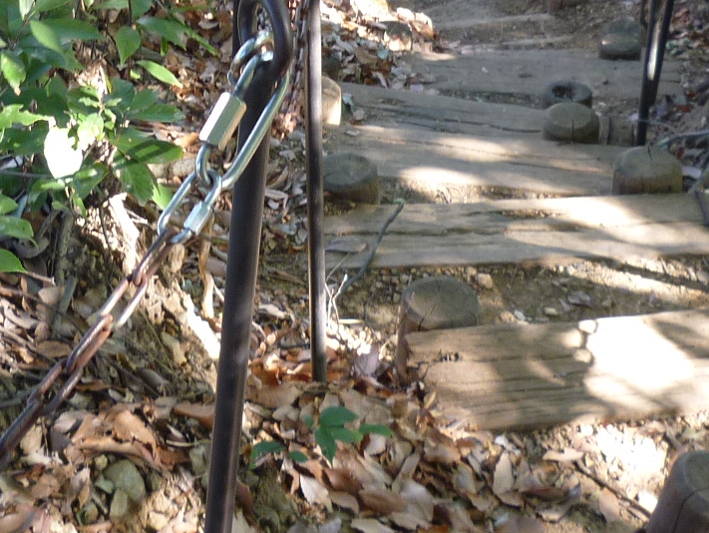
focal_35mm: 95
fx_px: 1947
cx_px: 200
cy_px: -31
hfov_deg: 20.5
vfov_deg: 15.2
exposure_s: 1/30
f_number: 2.8
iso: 100
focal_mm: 5.5
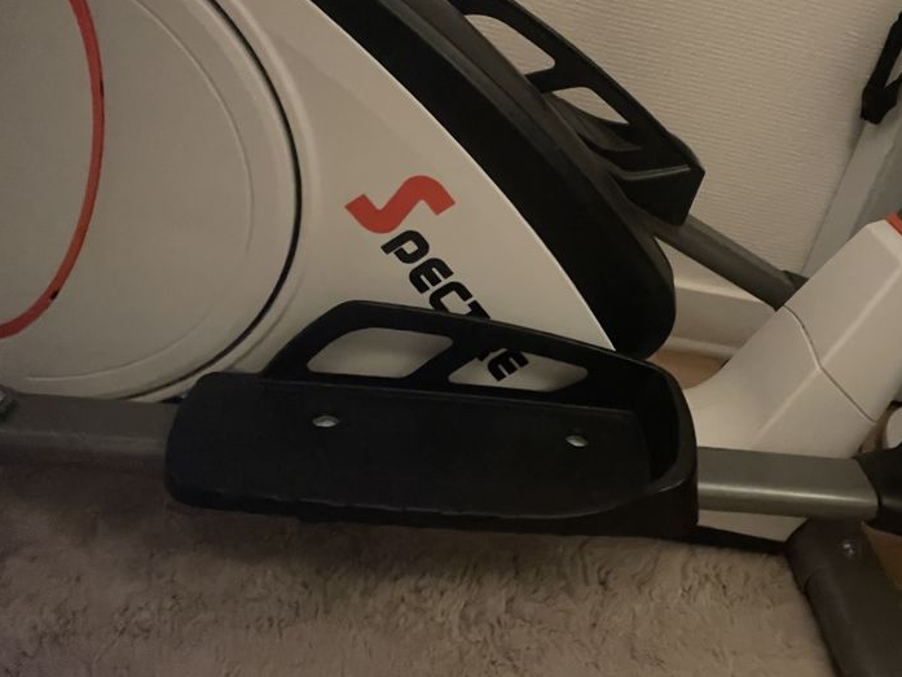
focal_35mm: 33
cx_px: 581
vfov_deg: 42.8
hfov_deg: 54.5
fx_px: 860
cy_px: 274
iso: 800
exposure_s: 1/15
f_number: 2.2
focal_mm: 2.71
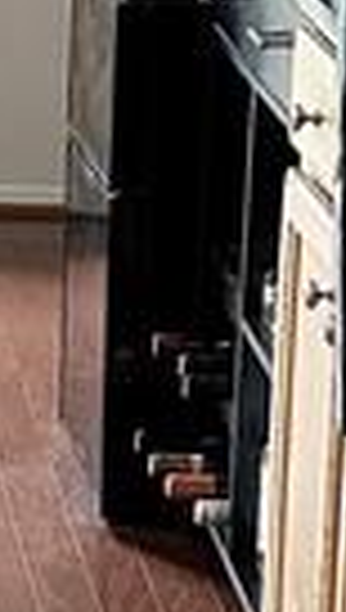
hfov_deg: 5.7
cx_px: -431
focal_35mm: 207
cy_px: 40
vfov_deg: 10.3
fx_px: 3360
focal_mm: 6.86
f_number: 1.78
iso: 200
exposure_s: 1/120
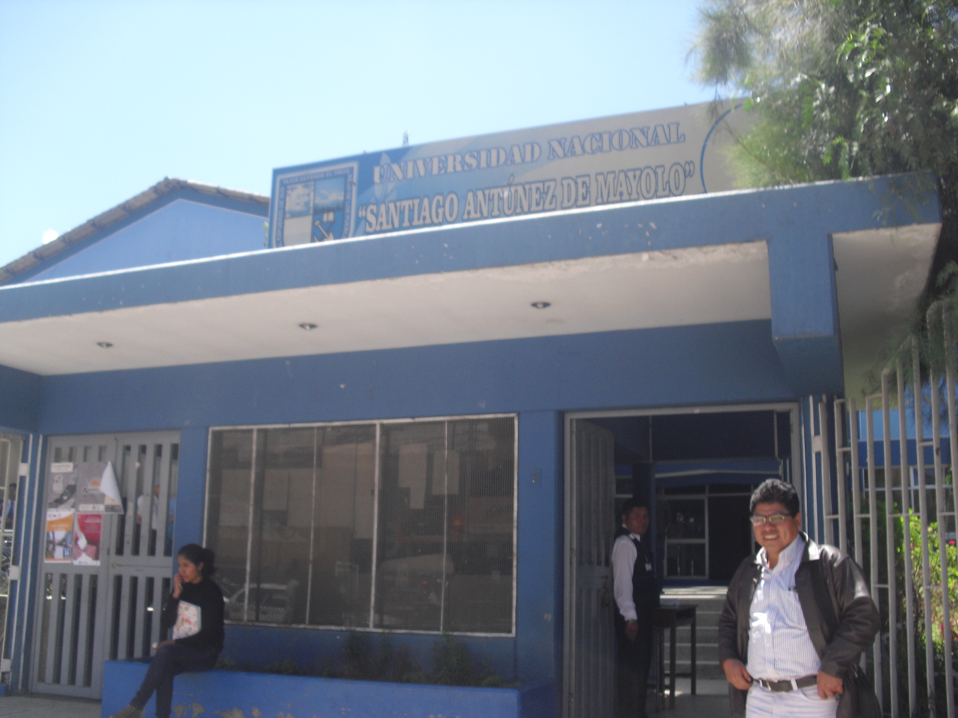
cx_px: 479
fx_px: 996
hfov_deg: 51.4
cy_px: 359
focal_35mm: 36
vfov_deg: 39.7
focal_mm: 6.3
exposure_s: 1/80
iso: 100
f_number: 7.8
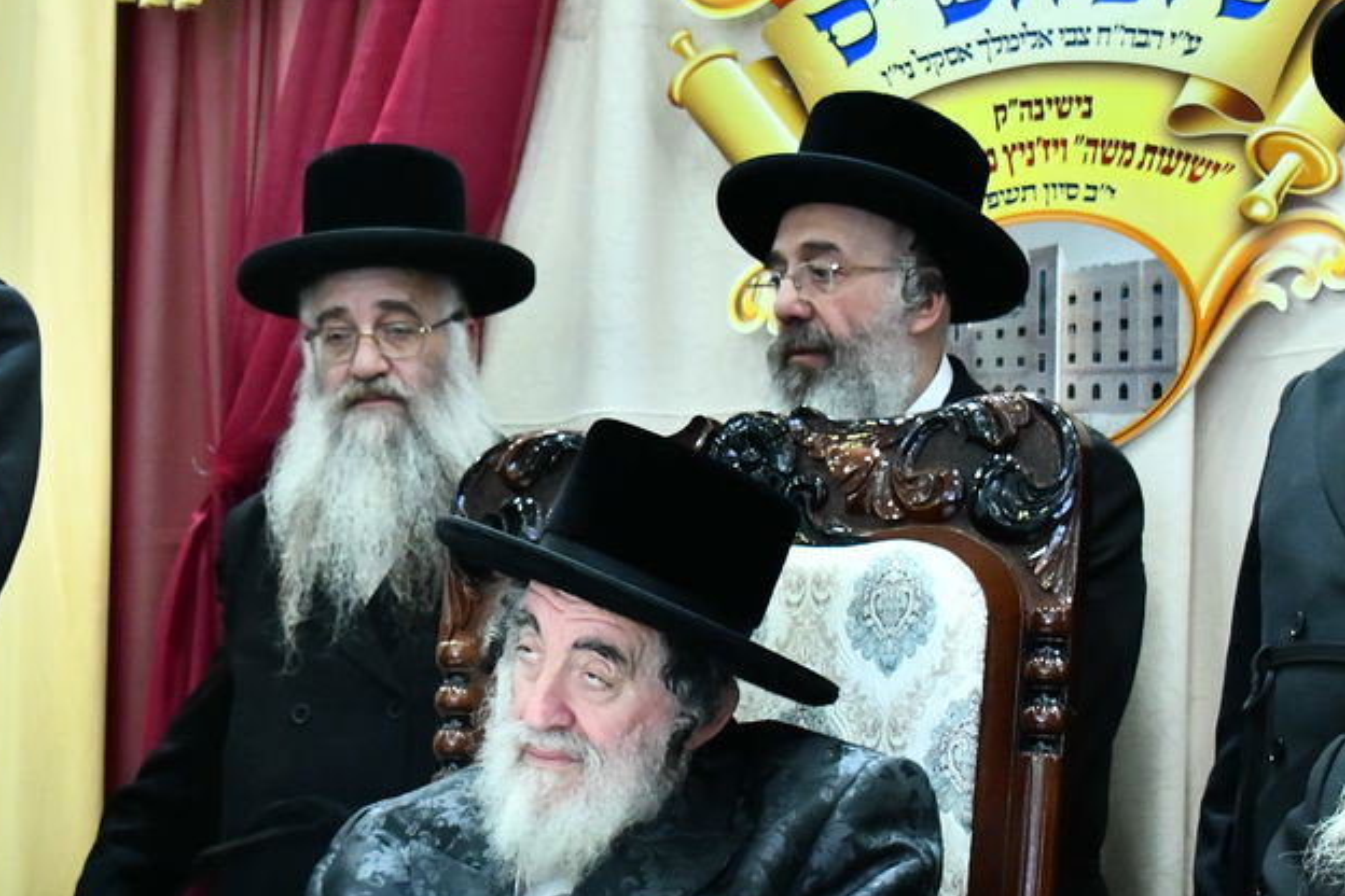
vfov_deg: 13.5
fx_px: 3773
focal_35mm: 101
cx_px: 442
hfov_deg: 20.1
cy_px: 531
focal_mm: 45
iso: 5000
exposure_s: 1/125
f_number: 5.6
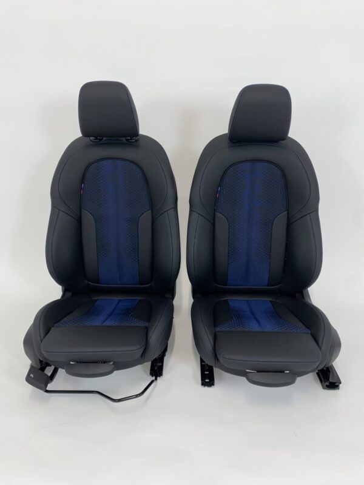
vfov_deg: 67.3
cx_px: 182
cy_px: 242
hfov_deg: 53.1
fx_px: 365
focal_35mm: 26
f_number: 1.8
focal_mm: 4.25
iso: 64
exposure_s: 1/100
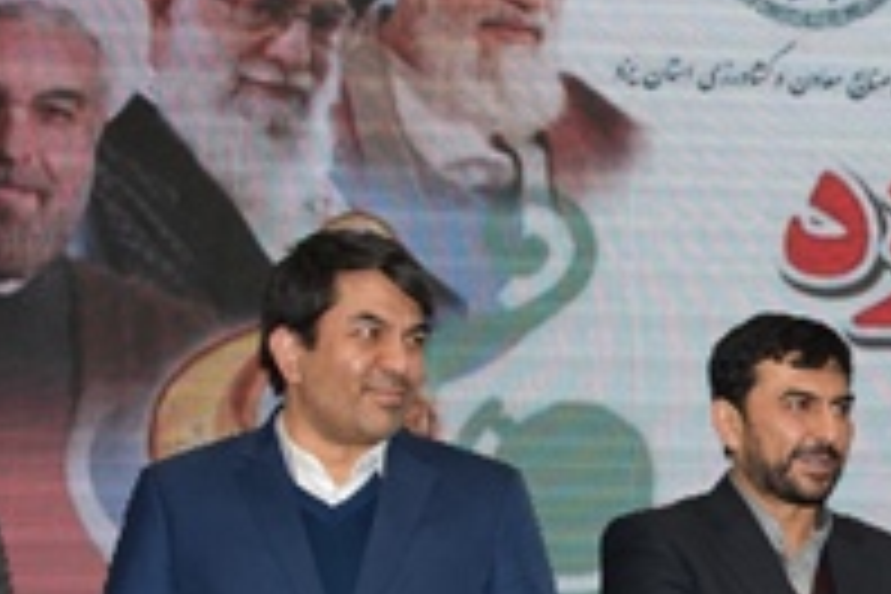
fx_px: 2401
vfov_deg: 13.9
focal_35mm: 97
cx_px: 1278
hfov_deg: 18.9
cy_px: 556
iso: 800
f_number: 5
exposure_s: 1/100
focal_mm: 20
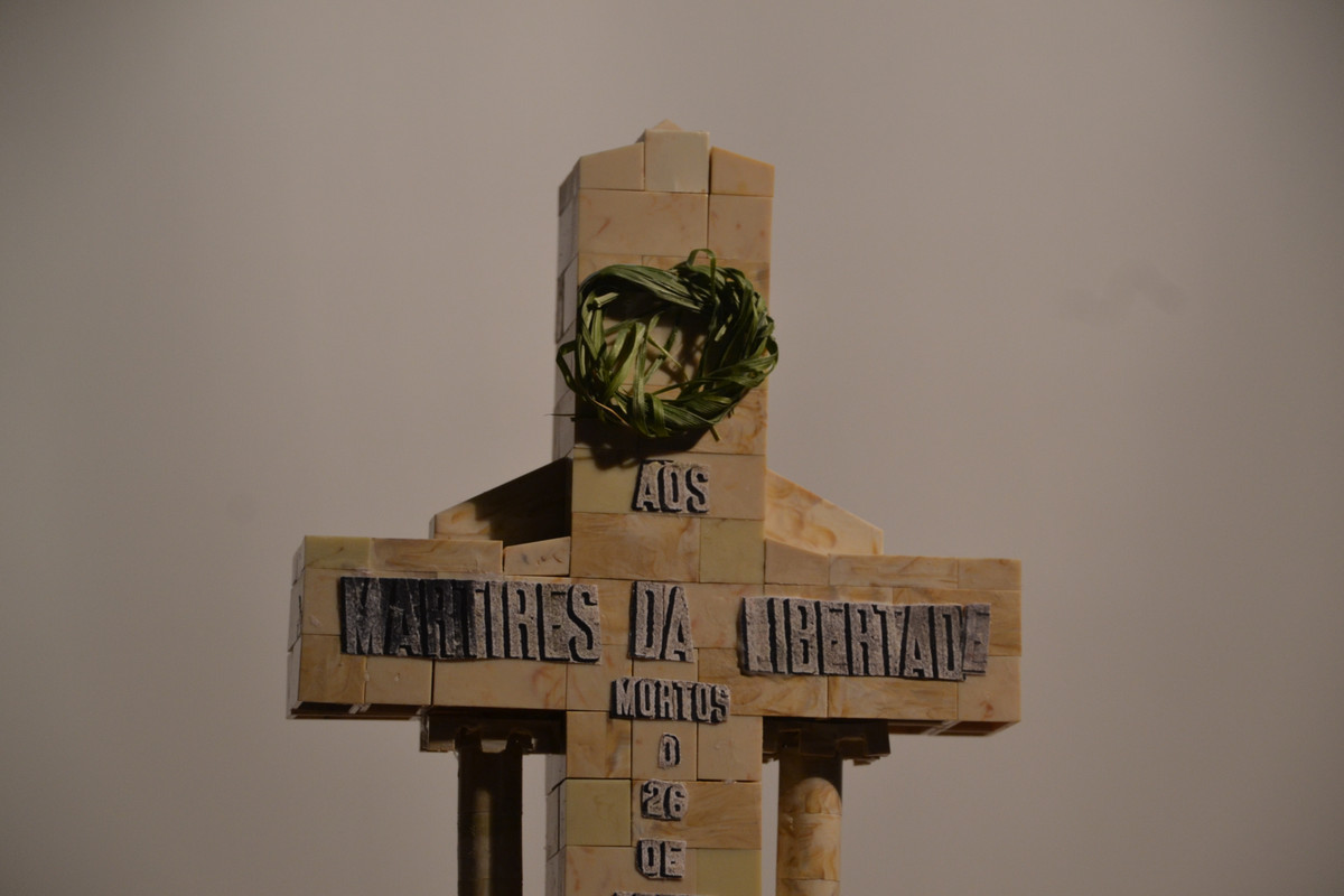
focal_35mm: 165
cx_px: 672
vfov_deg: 8.3
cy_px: 448
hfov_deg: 12.5
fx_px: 6160
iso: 640
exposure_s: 1/60
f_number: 5.6
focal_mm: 110
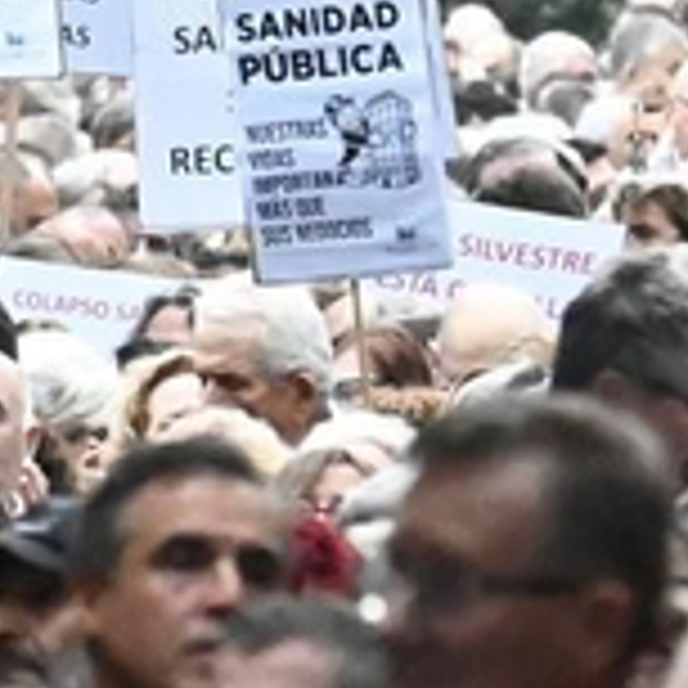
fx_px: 51021
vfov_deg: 0.8
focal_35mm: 2269
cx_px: -364
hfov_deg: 0.8
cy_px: -49
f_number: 5.6
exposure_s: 1/125
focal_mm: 170
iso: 8000
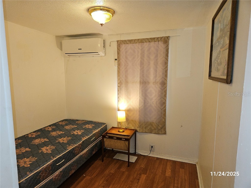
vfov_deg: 58.9
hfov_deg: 73.9
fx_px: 167
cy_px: 94
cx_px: 126
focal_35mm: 23
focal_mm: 5.4
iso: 100
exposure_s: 1/60
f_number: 1.8
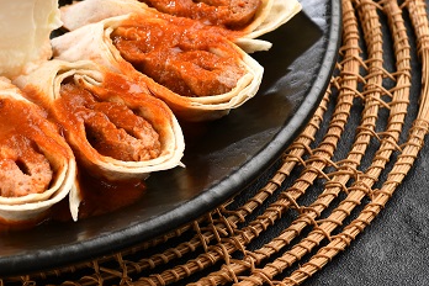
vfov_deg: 6.0
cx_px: -49
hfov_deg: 8.9
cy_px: 51
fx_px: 2741
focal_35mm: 230
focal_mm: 100
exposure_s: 1/250
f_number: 11
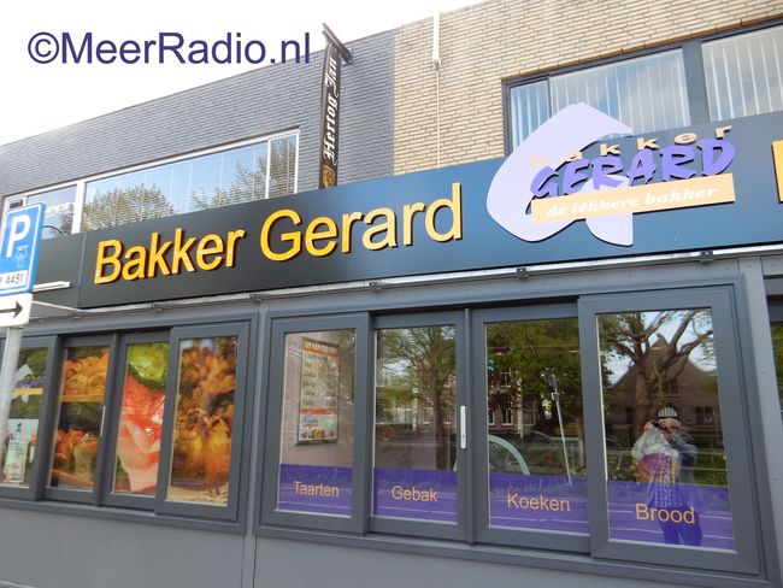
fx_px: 566
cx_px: 392
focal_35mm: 25
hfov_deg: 69.4
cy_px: 294
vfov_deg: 54.9
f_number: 3.7
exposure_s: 1/100
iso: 125
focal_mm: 4.5
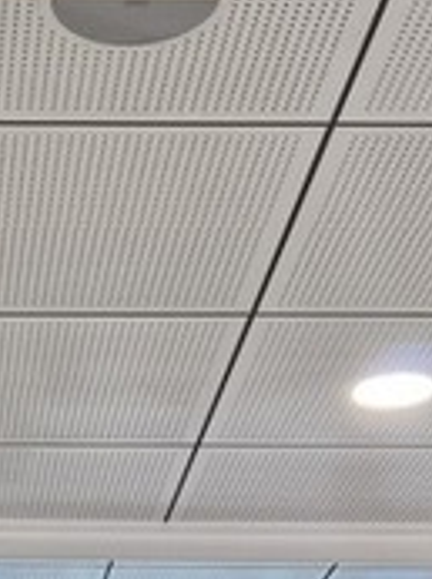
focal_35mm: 120
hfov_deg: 11.9
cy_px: 1099
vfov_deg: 14.2
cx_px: -164
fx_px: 2004
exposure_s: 1/120
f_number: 1.8
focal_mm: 5.4
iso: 100
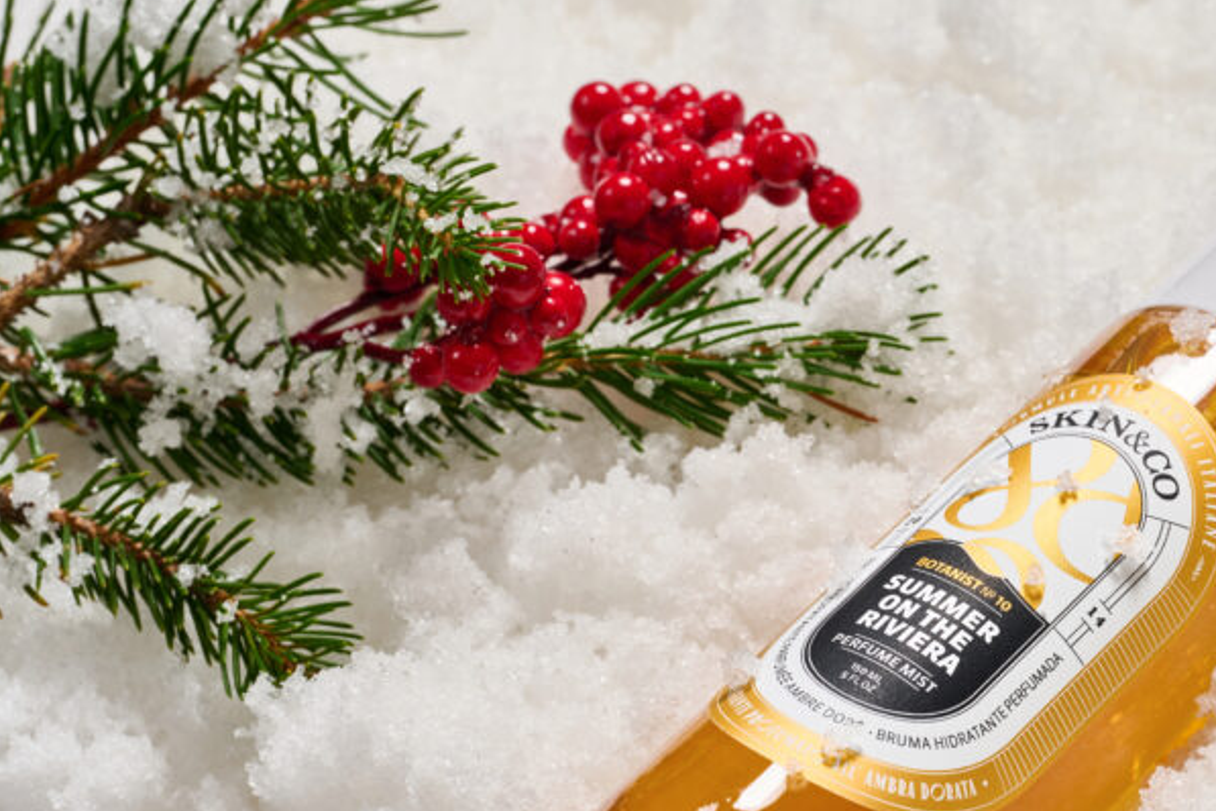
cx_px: 959
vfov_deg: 7.6
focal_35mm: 180
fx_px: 6080
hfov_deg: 11.4
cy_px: 565
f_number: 14
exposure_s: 1/160
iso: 64
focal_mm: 105
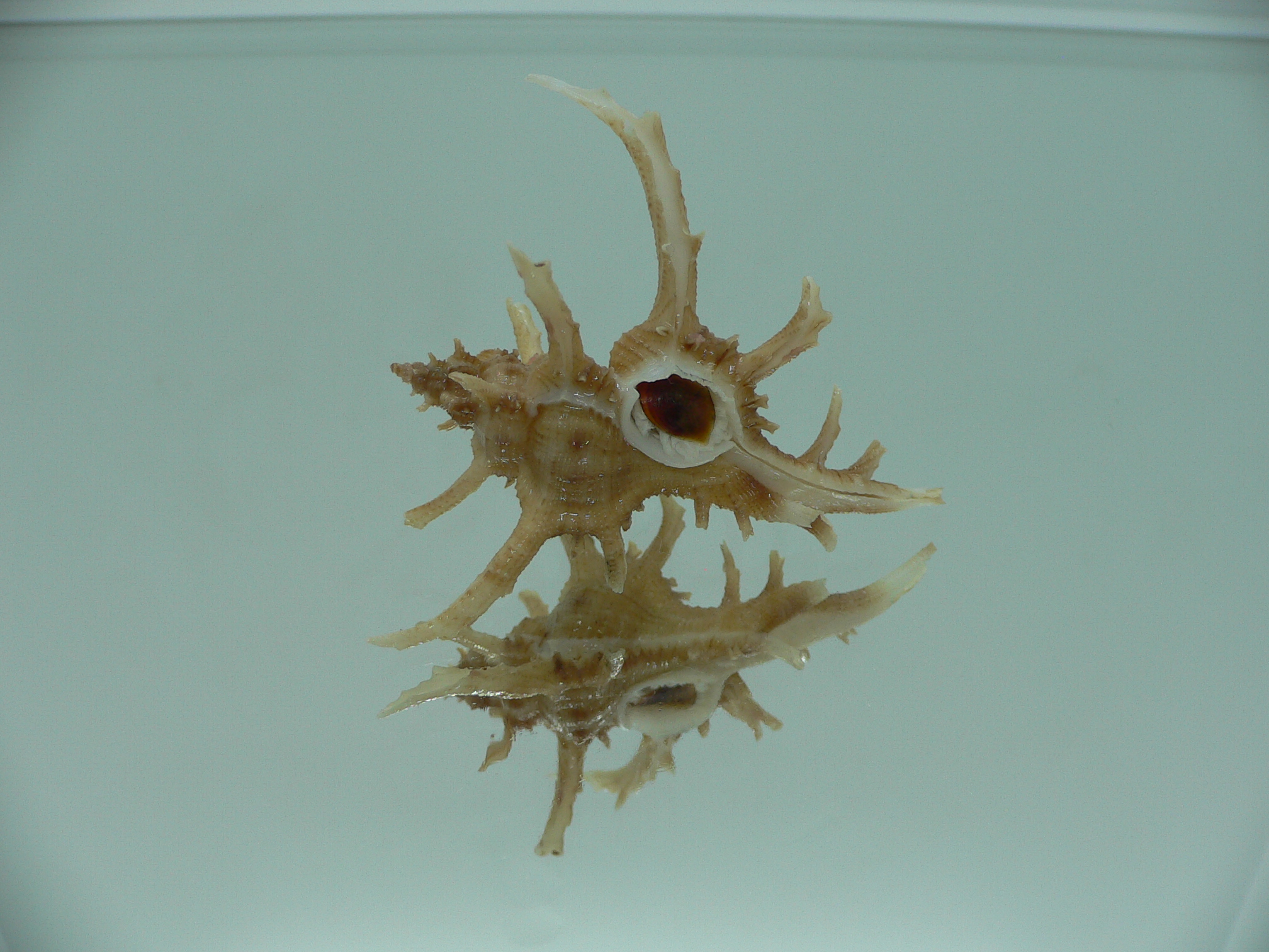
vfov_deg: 40.7
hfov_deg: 52.6
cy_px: 476
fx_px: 1283
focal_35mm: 35
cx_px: 634
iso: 80
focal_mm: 4.6
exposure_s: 1/60
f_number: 2.8
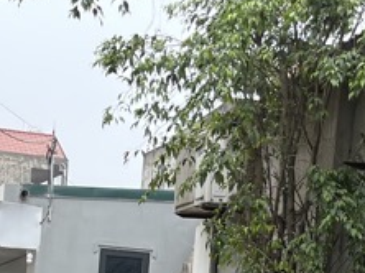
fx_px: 1264
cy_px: 623
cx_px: 77
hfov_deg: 16.3
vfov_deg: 10.8
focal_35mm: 120
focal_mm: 5.1
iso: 50
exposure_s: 1/1776
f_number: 1.6
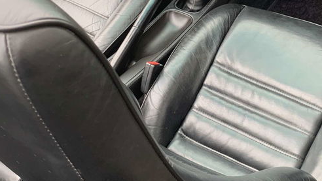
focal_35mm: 59
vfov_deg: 19.6
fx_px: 504
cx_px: 217
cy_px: -10
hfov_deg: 35.1
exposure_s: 1/120
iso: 100
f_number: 1.8
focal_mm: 4.25
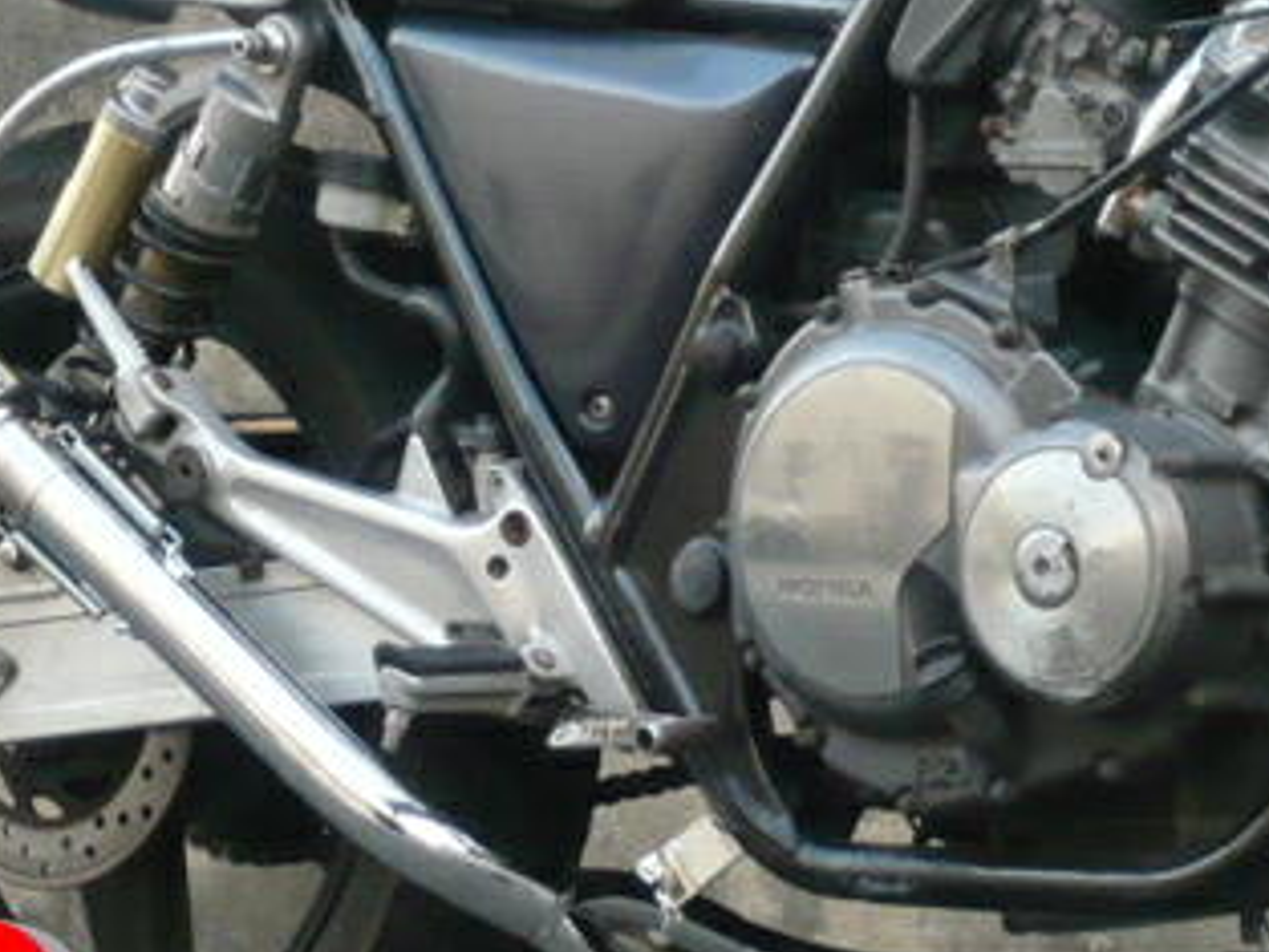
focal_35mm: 243
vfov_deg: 6.1
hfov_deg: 8.1
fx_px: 8912
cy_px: 413
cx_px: 750
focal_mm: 13
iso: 200
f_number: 5
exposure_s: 1/25
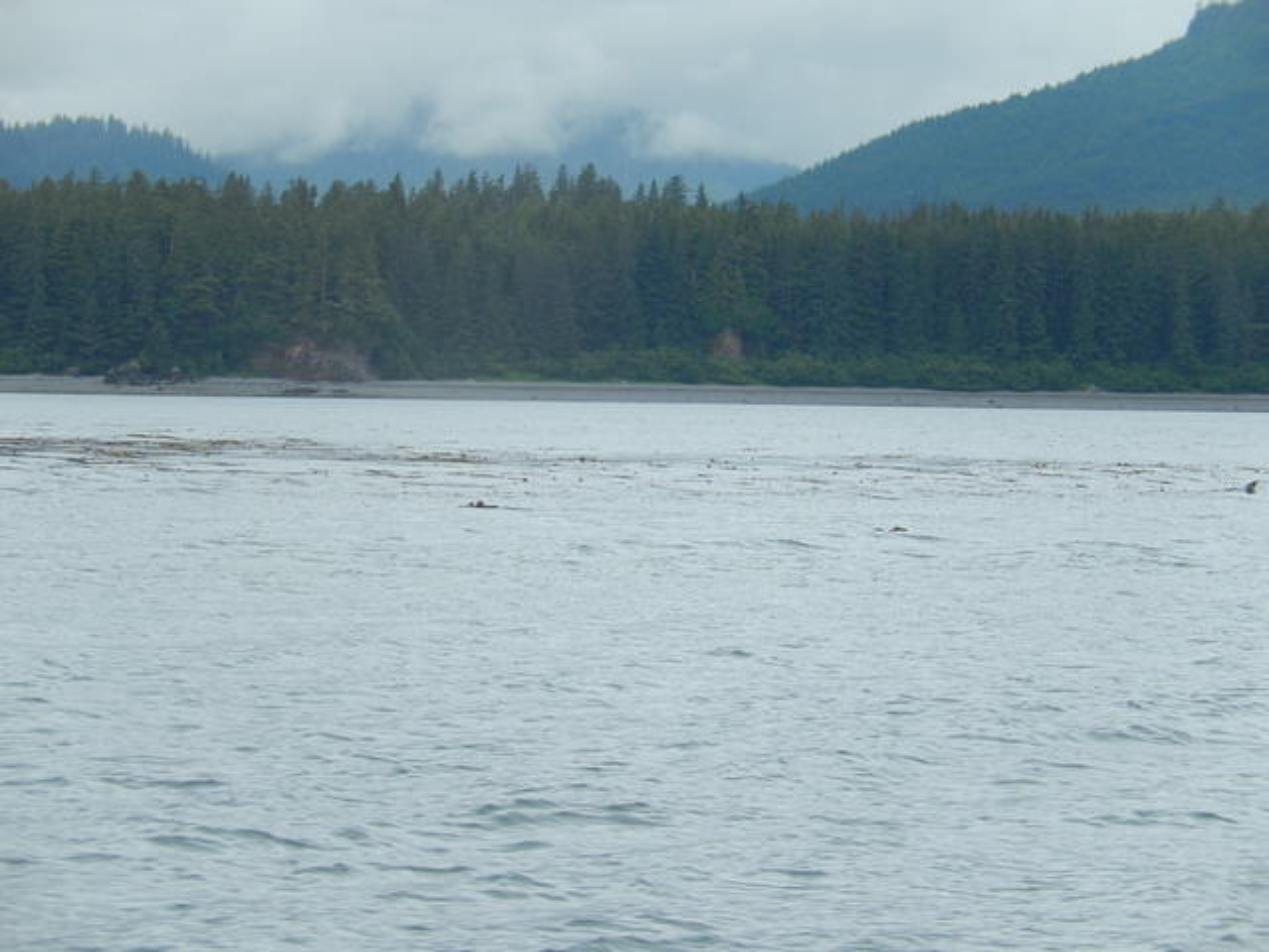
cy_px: 476
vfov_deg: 8.0
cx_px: 634
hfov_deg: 10.7
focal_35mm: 185
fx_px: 6782
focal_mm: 33.3
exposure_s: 1/320
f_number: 5.7
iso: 125
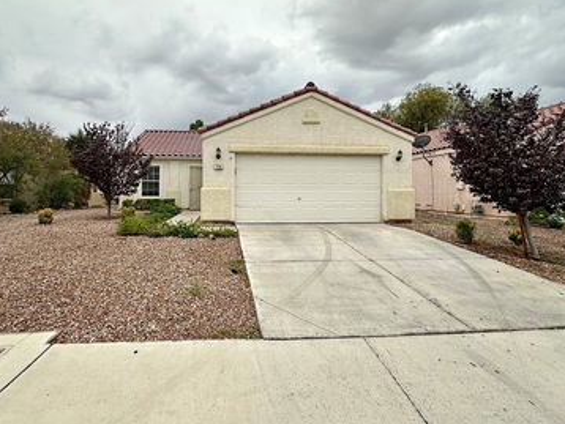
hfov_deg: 81.4
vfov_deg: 65.8
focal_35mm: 20
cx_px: 251
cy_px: 184
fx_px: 327
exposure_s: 1/269
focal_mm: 2.22
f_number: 2.2
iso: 40
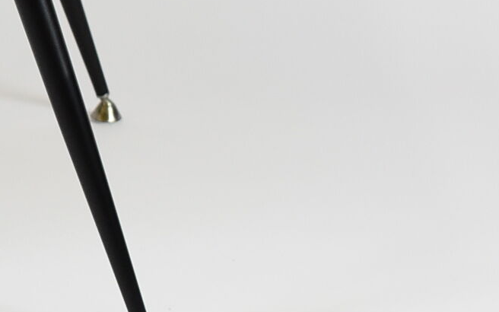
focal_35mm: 216
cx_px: -287
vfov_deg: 5.9
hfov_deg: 9.4
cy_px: -273
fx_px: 2942
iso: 800
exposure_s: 1/125
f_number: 5.6
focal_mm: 31
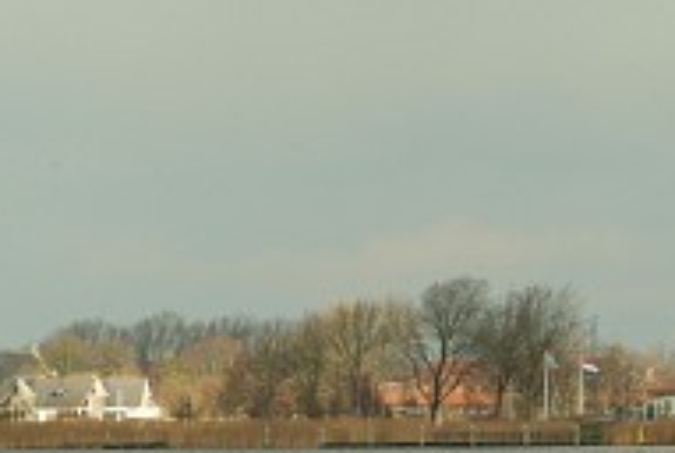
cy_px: 246
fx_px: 8976
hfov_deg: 4.3
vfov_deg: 2.9
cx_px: 604
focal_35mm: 478
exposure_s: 1/500
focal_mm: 135
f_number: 8
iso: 400
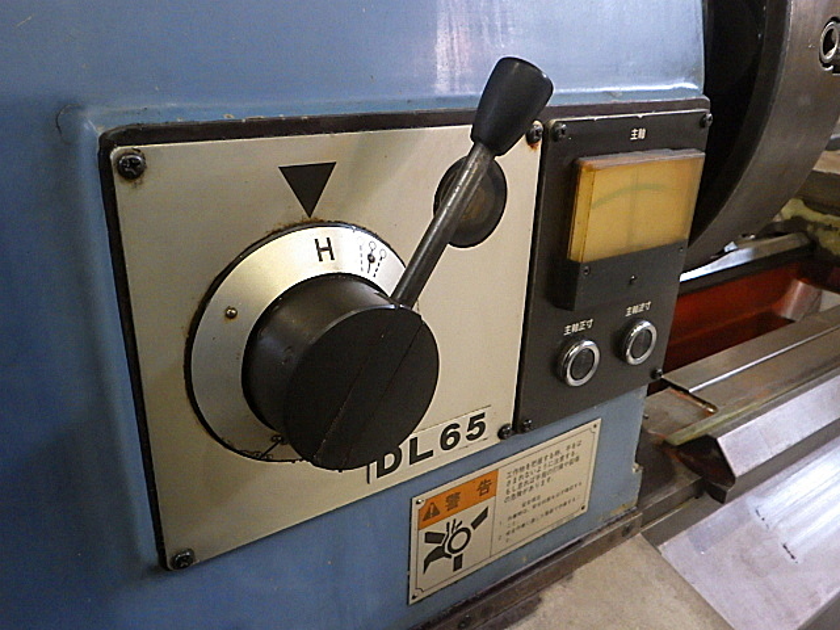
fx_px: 679
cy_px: 315
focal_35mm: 28
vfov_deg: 49.7
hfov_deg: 63.4
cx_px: 420
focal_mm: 5
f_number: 3.5
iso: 1250
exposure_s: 1/45
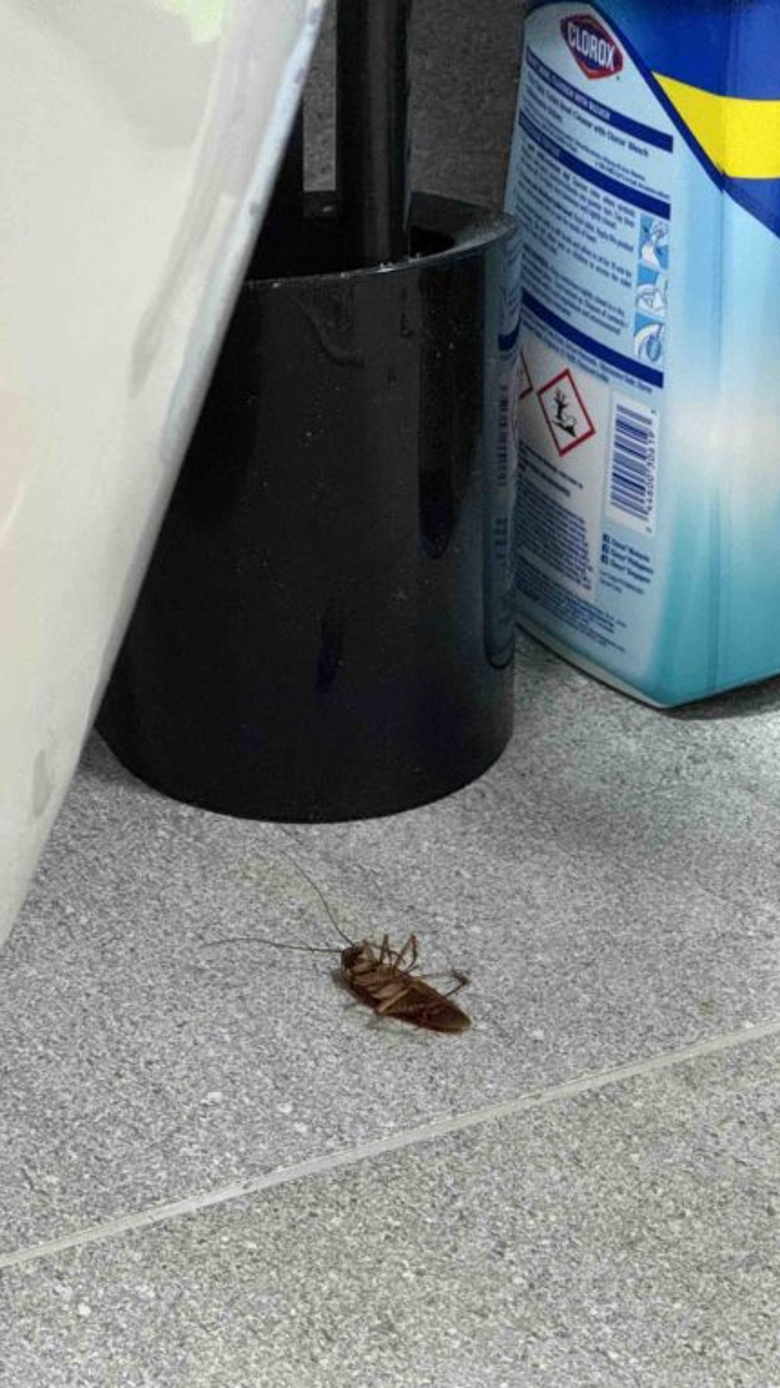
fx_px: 6438
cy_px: 695
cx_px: 486
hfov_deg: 6.9
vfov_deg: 12.3
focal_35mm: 175
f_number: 2.8
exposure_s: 1/33
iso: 500
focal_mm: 15.66
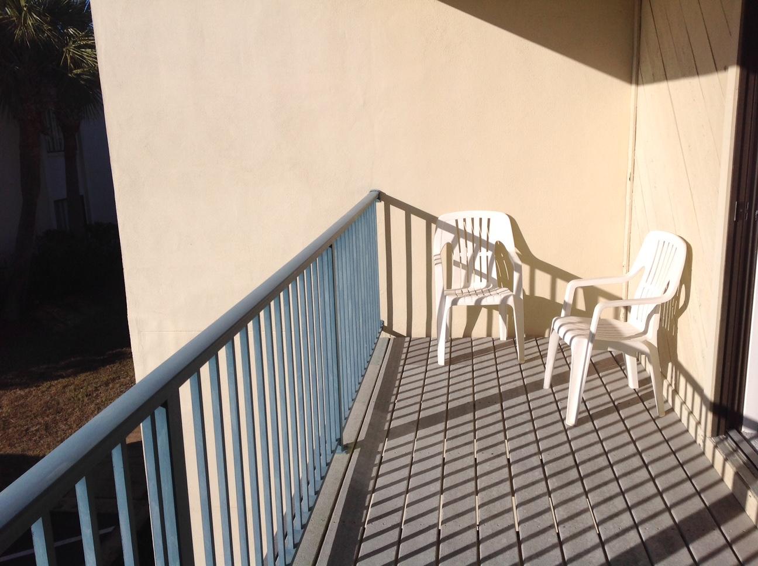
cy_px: 283
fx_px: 765
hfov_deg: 52.7
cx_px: 379
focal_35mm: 35
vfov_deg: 40.6
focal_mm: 4.28
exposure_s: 1/3788
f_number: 2.4
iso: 50
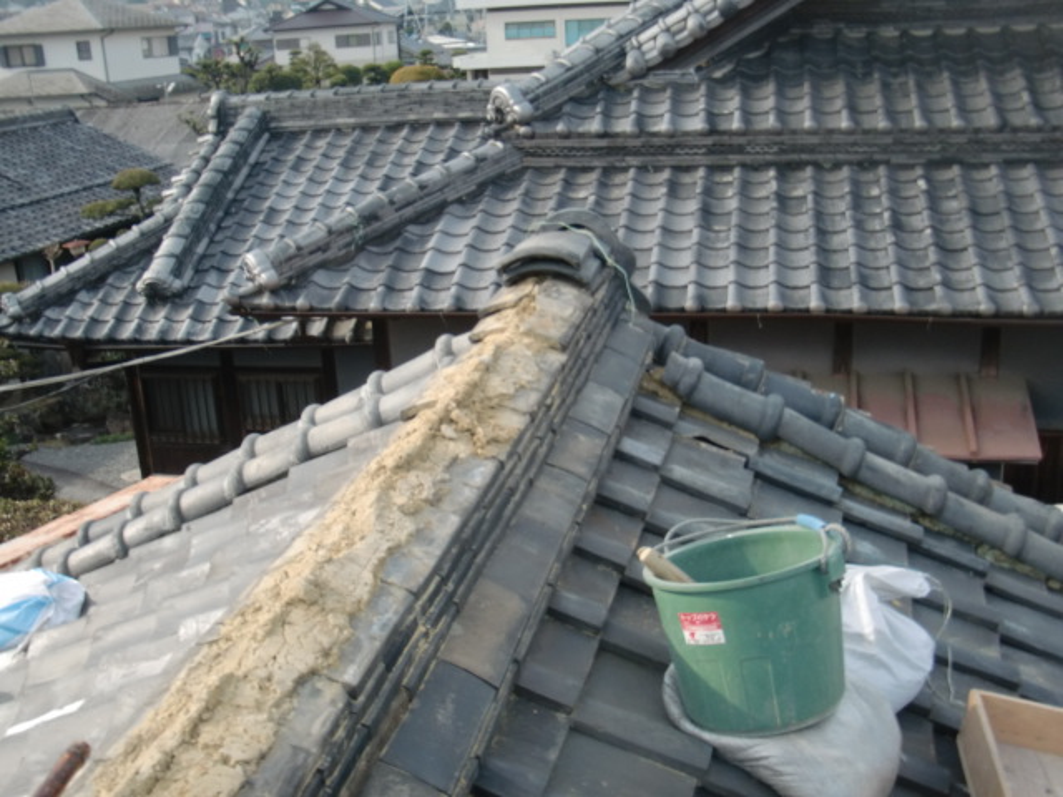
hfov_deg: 49.0
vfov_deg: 37.7
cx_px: 532
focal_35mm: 38
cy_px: 398
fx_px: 1167
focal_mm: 6.66
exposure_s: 1/250
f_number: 3.9
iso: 64
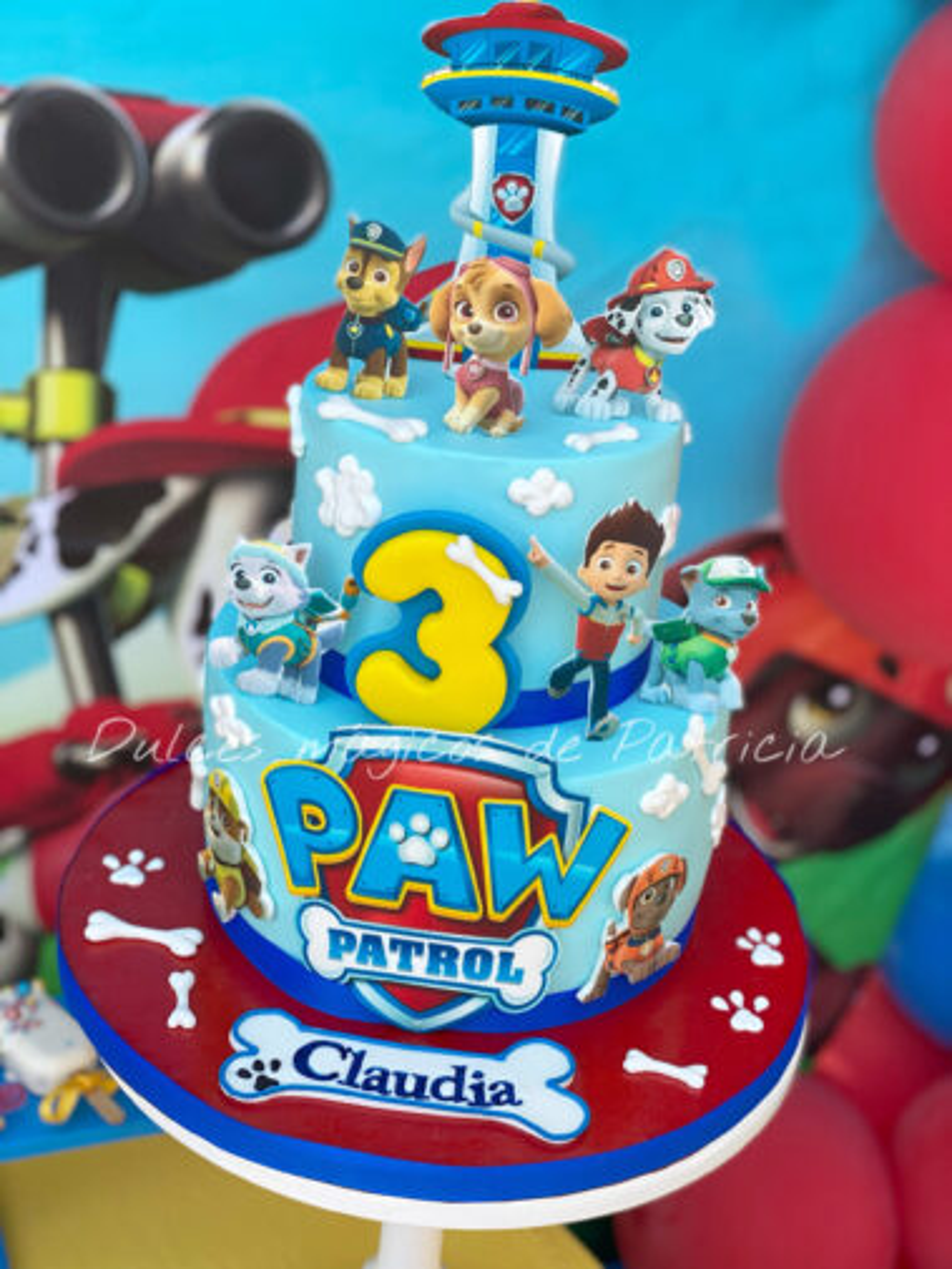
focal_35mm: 52
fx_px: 1906
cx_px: 476
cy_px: 634
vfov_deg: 36.8
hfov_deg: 28.0
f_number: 2
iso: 25
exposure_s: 1/122
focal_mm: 6
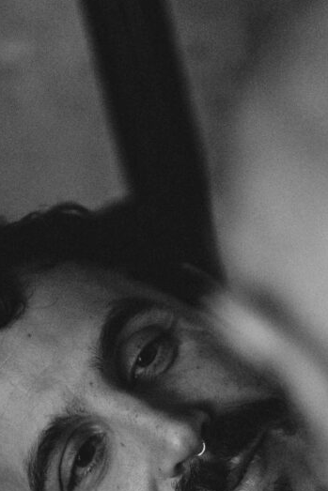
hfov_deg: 7.4
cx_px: 118
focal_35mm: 185
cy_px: 474
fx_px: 2526
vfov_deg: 11.0
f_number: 1.2
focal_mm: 56
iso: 3200
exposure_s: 1/125
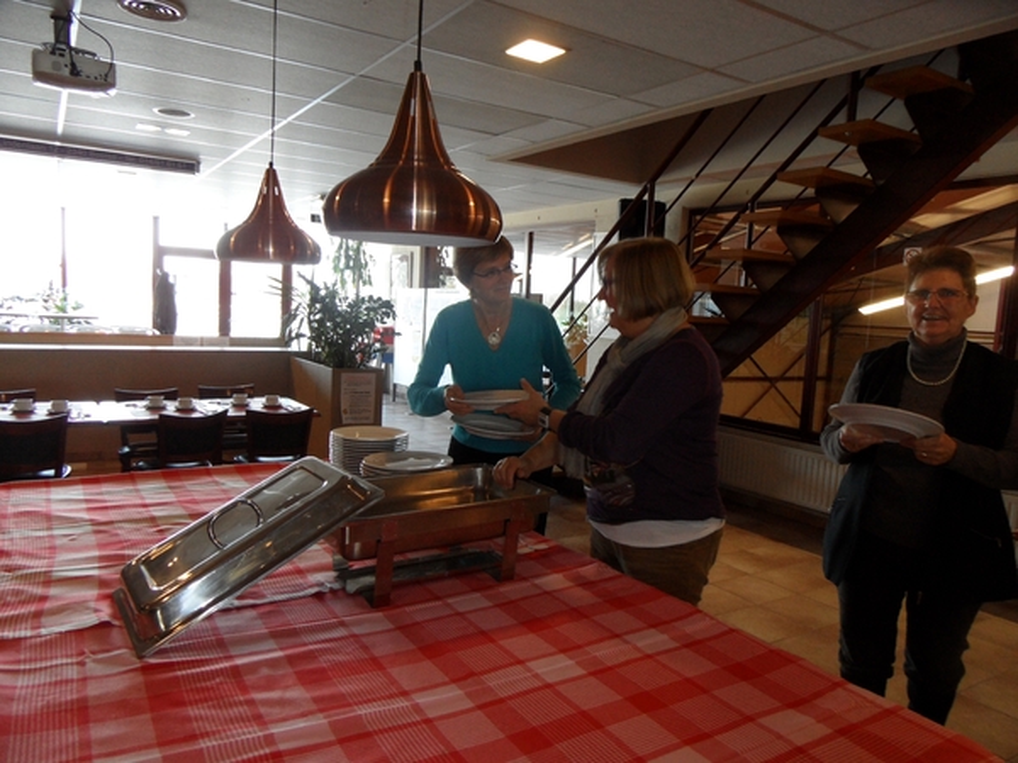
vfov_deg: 56.8
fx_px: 706
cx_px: 509
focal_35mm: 24
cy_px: 382
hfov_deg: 71.6
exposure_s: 1/30
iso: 200
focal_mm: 3.9
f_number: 3.2
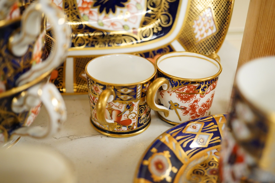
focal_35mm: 45
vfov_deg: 29.9
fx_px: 344
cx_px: 138
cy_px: 92
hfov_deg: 43.6
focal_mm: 30
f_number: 5.6
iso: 2500
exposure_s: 1/160
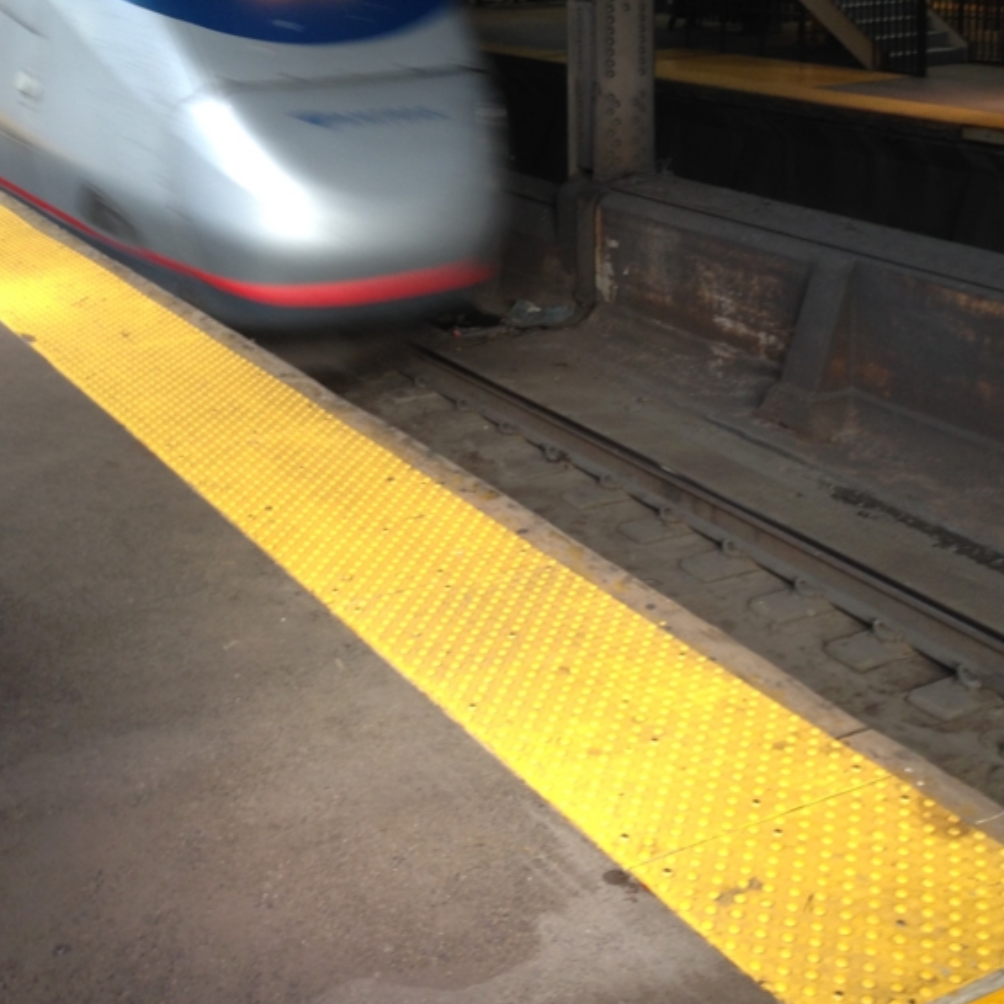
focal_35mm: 53
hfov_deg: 32.2
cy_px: 160
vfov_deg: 31.1
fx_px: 1739
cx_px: 466
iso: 50
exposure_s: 1/24
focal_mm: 4.12
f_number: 2.4
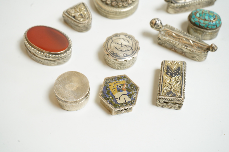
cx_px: 114
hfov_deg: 28.9
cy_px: 76
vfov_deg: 19.4
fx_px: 445
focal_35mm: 70
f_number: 8
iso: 2500
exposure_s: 1/50
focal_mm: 70
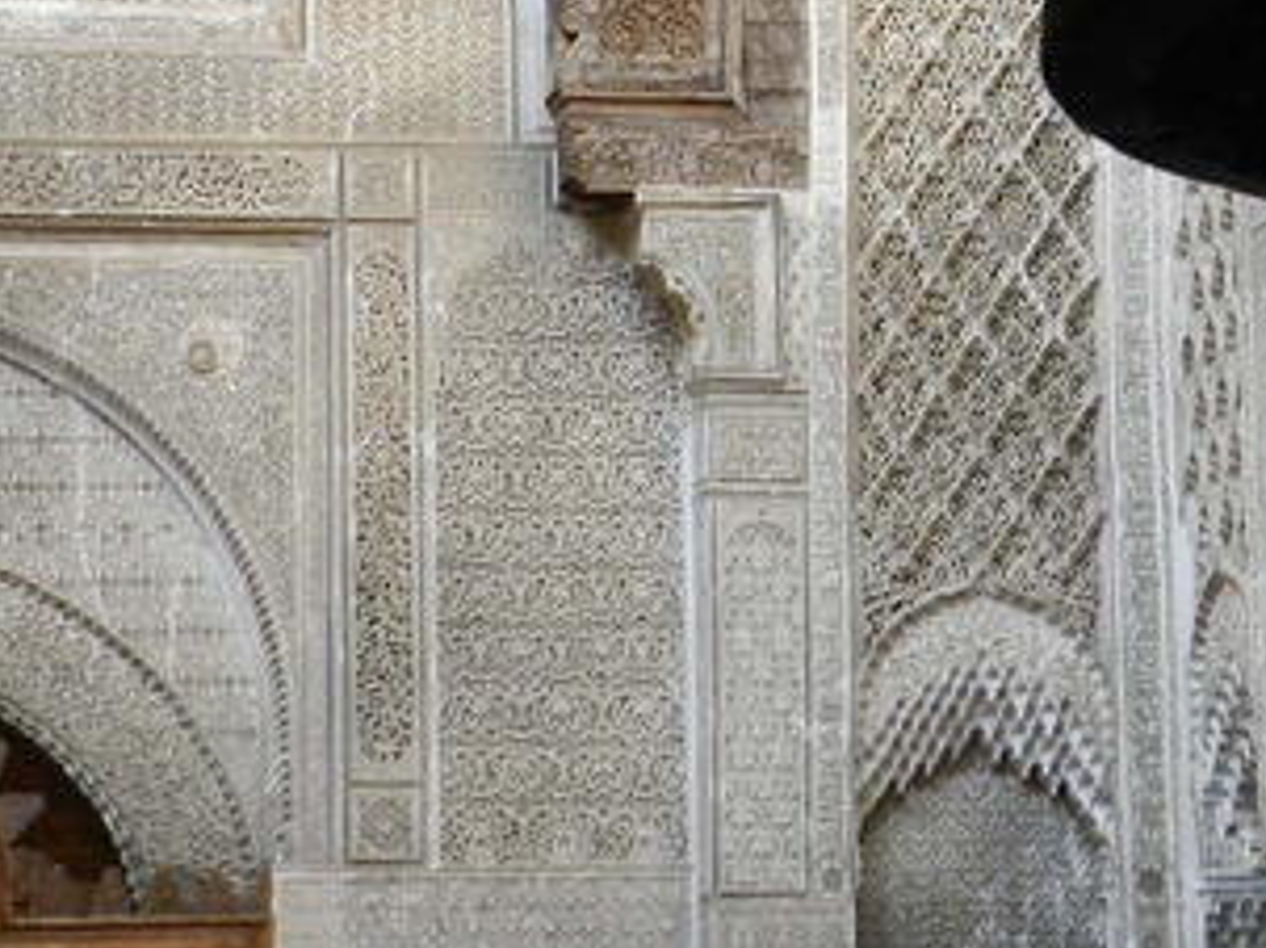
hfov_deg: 12.4
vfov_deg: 9.2
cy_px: -294
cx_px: 725
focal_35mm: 159
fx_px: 5810
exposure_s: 1/30
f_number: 4.6
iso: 160
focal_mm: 10.7
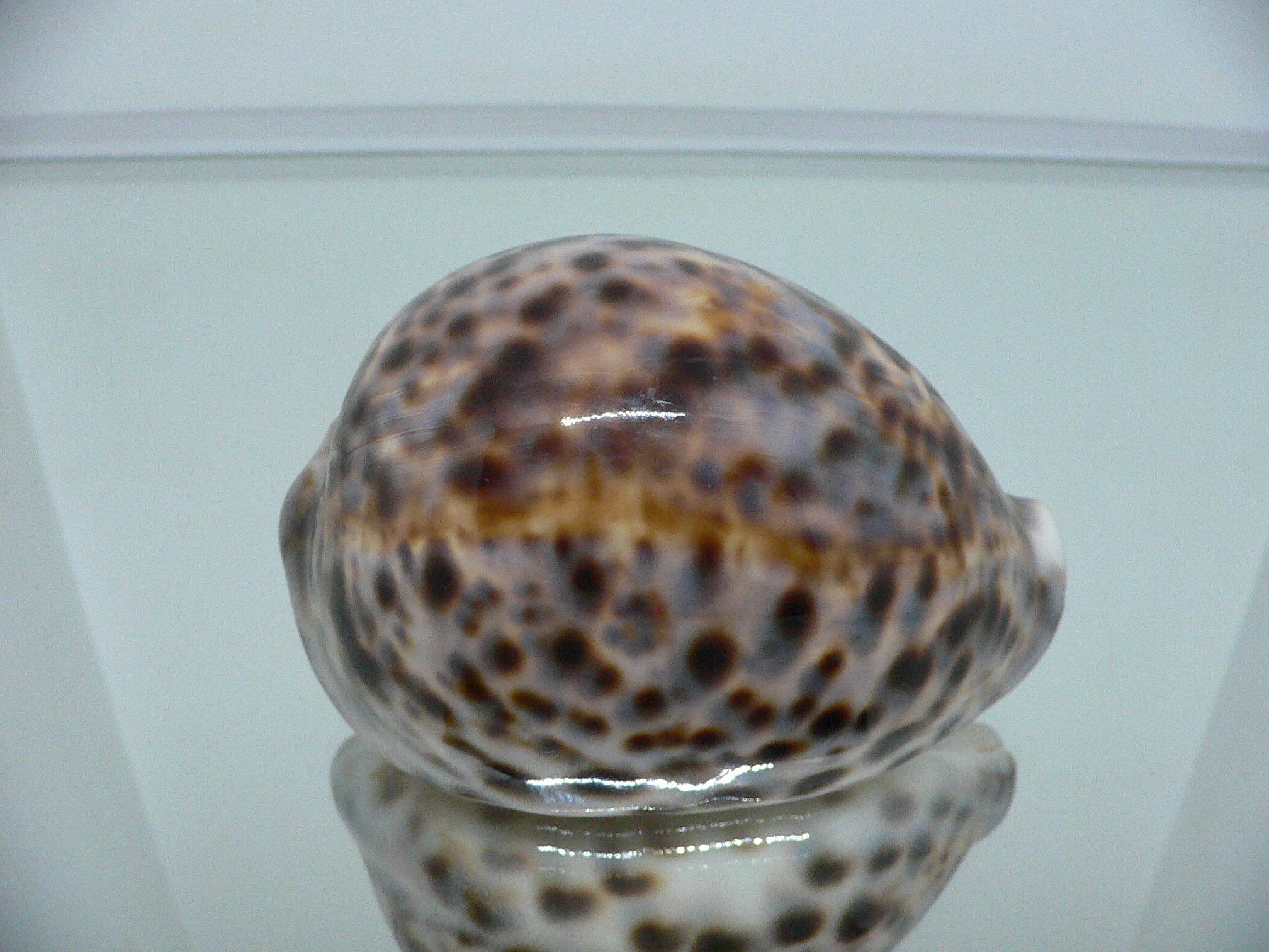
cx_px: 634
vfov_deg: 40.7
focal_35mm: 35
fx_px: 1283
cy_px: 476
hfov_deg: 52.6
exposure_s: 1/50
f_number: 2.8
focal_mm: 4.6
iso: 200
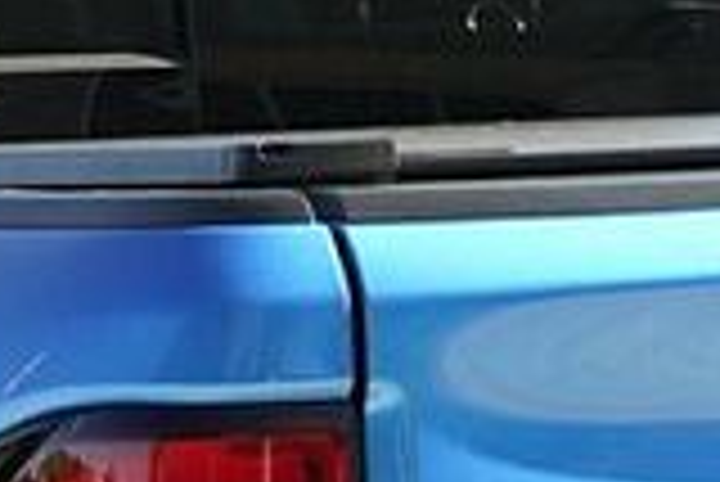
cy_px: 959
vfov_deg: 4.2
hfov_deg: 6.4
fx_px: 6466
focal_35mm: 323
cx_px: 184
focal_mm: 43
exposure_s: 1/250
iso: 800
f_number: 7.1
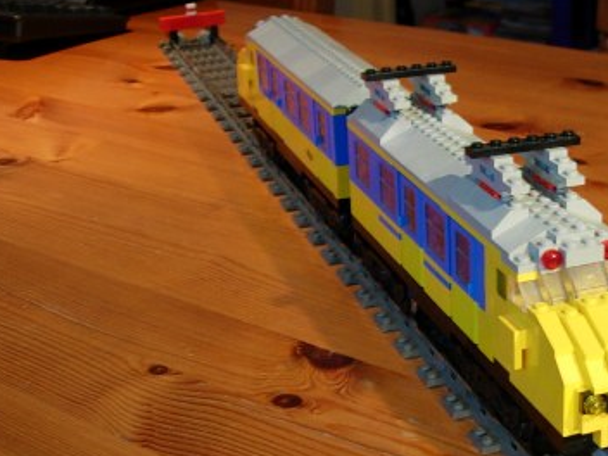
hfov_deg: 27.3
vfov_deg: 21.2
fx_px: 1212
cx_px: 529
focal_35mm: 69
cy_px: 299
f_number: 2.8
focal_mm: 7.8
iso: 64
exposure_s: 1/10.3
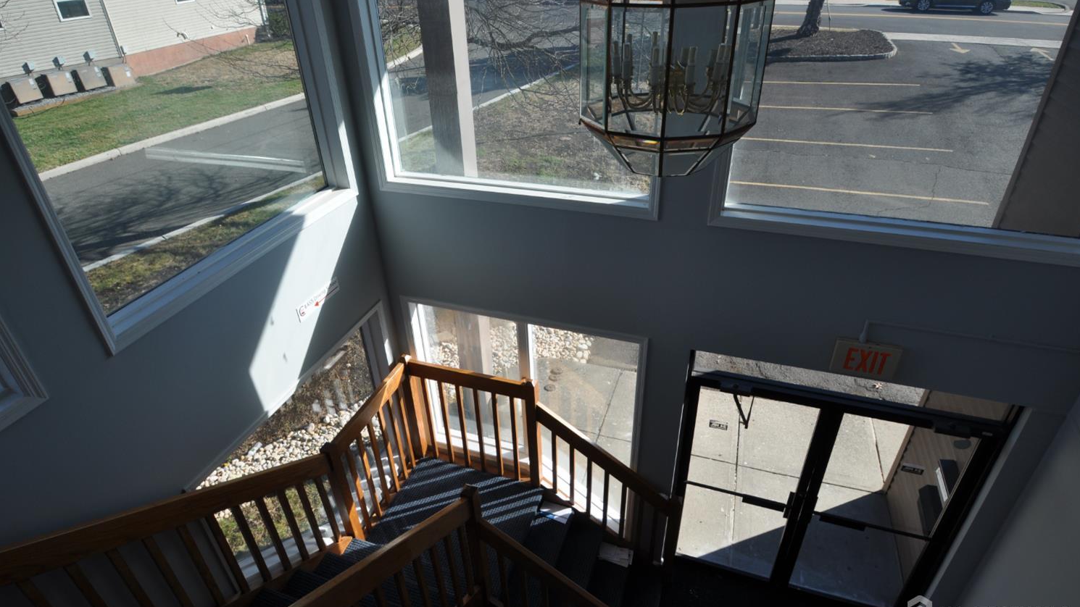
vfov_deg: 54.6
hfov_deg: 85.1
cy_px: 288
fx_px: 588
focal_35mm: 21
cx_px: 543
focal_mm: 13
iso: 200
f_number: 8
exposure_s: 1/250
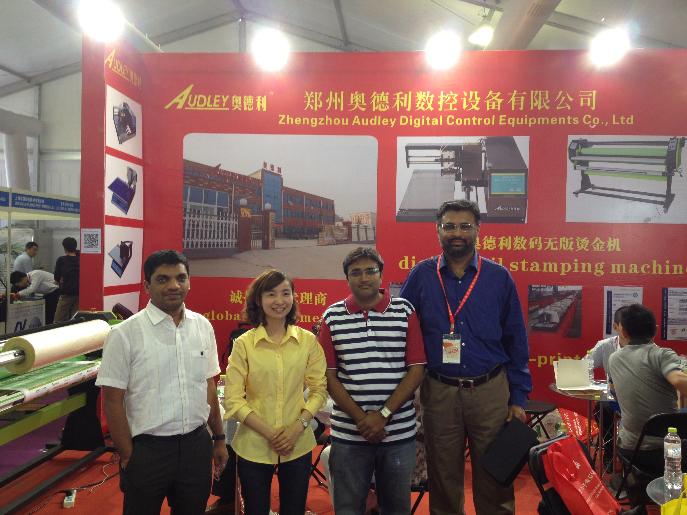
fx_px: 695
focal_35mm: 35
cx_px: 344
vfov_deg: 40.7
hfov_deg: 52.6
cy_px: 258
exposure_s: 1/20
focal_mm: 4.28
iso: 50
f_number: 2.4
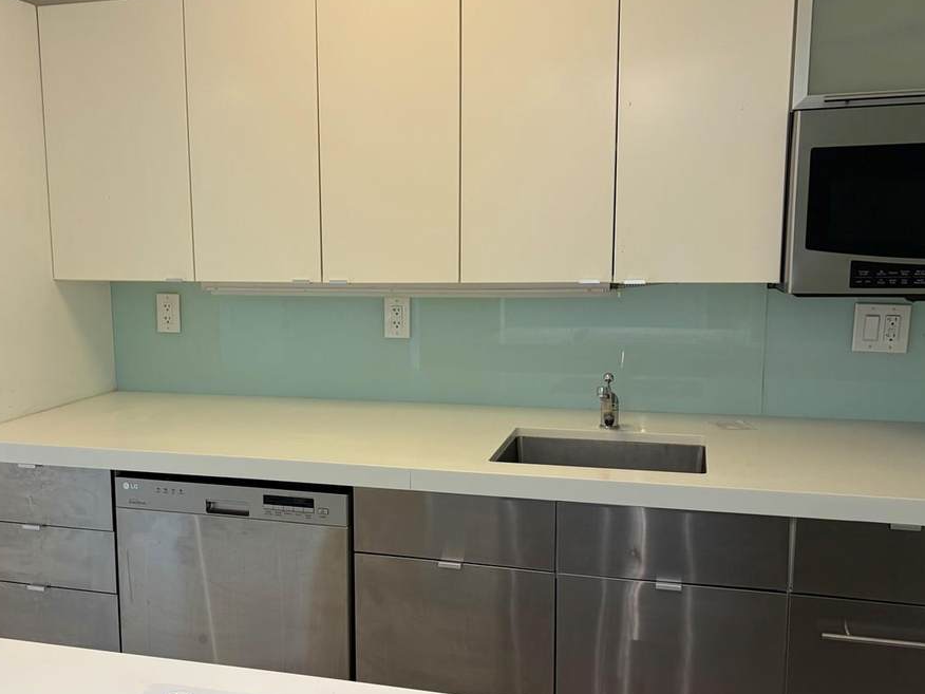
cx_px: 346
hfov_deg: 48.5
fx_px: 1015
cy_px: 379
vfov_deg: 37.7
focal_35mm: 38
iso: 64
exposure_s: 1/120
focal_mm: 5.96
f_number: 1.6
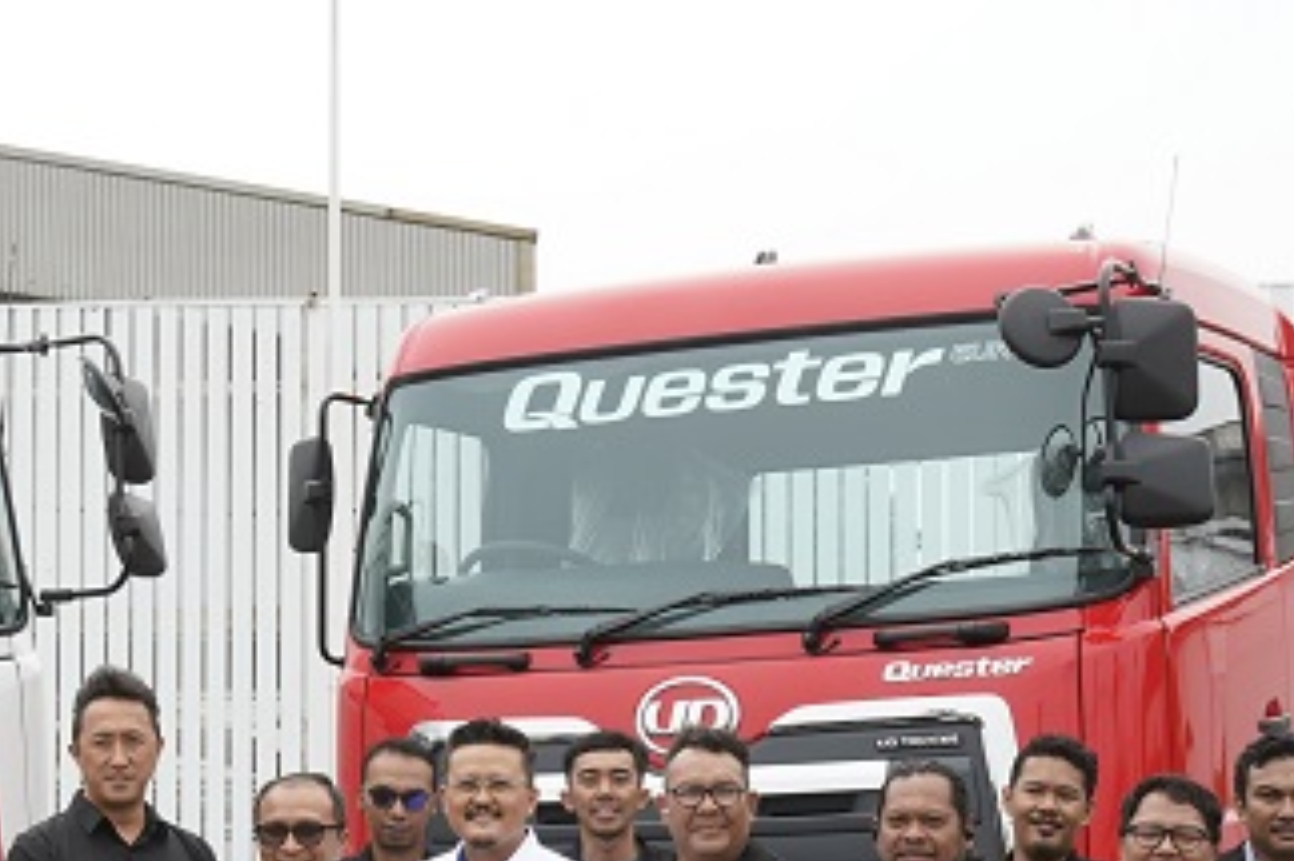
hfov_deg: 20.3
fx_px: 3557
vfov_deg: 13.8
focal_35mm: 99
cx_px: 168
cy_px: 661
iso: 250
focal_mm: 32
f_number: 16
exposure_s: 1/60
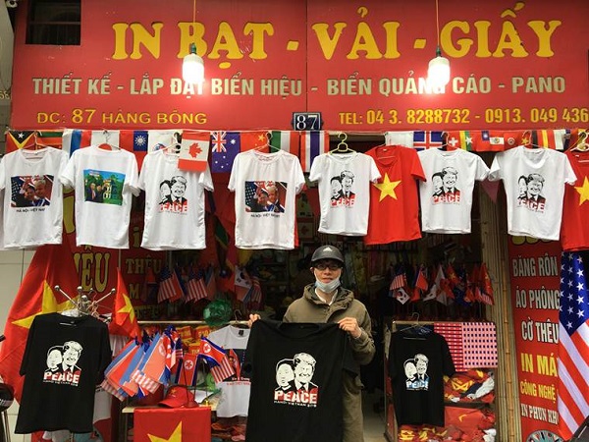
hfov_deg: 61.7
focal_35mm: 29
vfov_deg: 48.2
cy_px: 221
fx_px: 493
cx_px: 294
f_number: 2.2
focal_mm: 4.15
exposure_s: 1/104
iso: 25
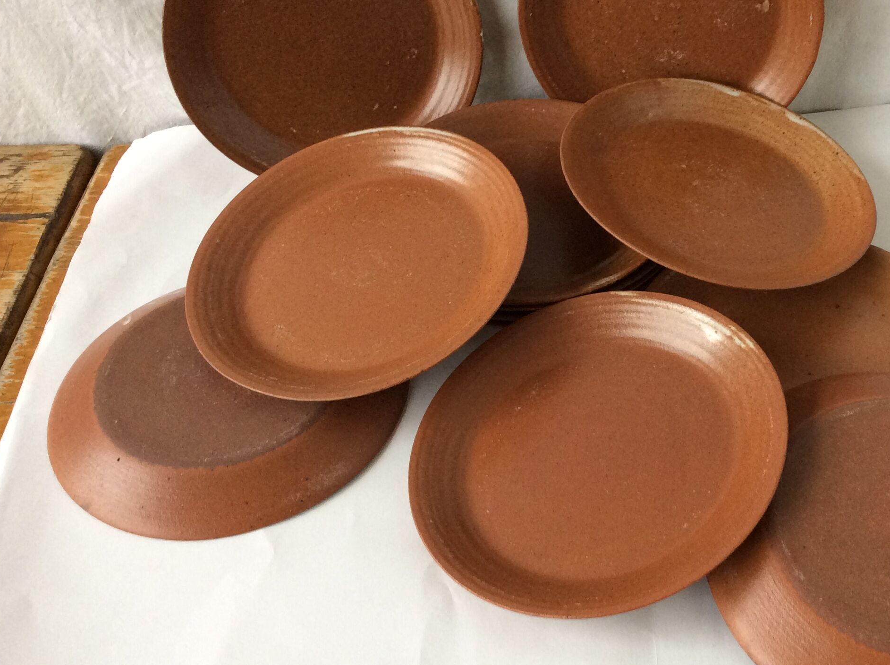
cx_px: 605
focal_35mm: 44
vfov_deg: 32.8
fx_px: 1130
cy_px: 313
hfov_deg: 42.3
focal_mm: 3.3
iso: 80
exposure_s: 1/25
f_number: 2.4
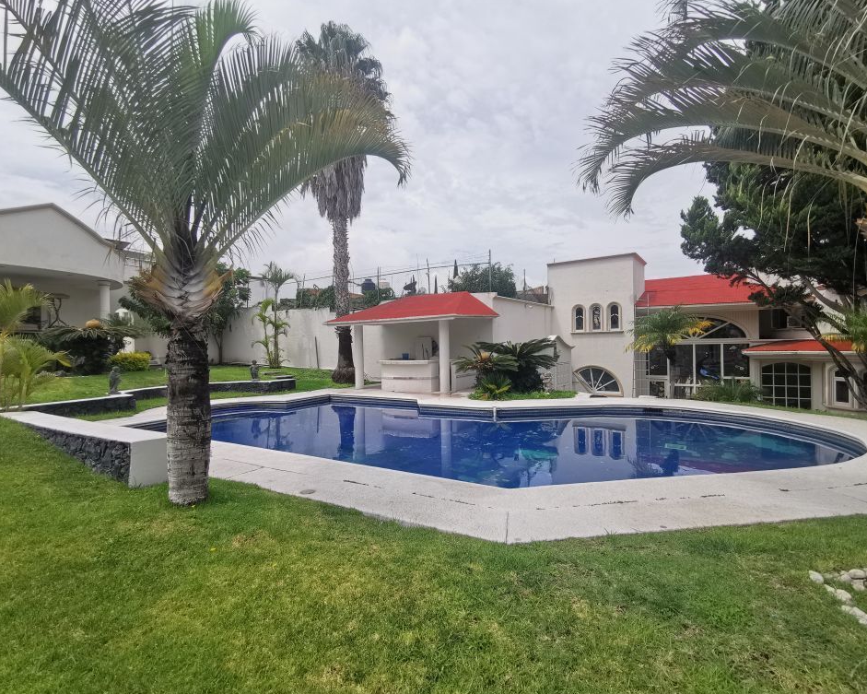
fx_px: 436
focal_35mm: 17
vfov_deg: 77.0
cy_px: 349
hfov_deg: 89.6
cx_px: 424
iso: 50
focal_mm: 2.35
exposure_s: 1/1138
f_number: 2.2
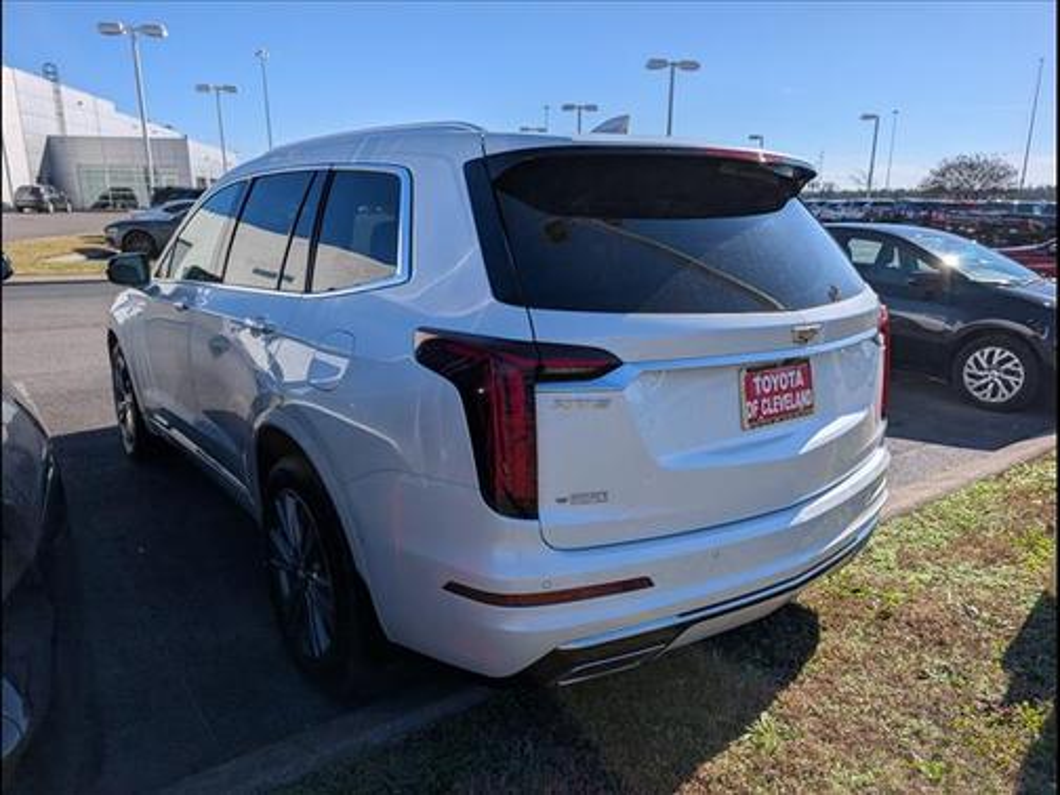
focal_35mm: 24
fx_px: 735
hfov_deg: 71.6
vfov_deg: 56.8
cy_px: 398
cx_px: 530
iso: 21
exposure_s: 1/1667
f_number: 1.68
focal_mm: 6.9
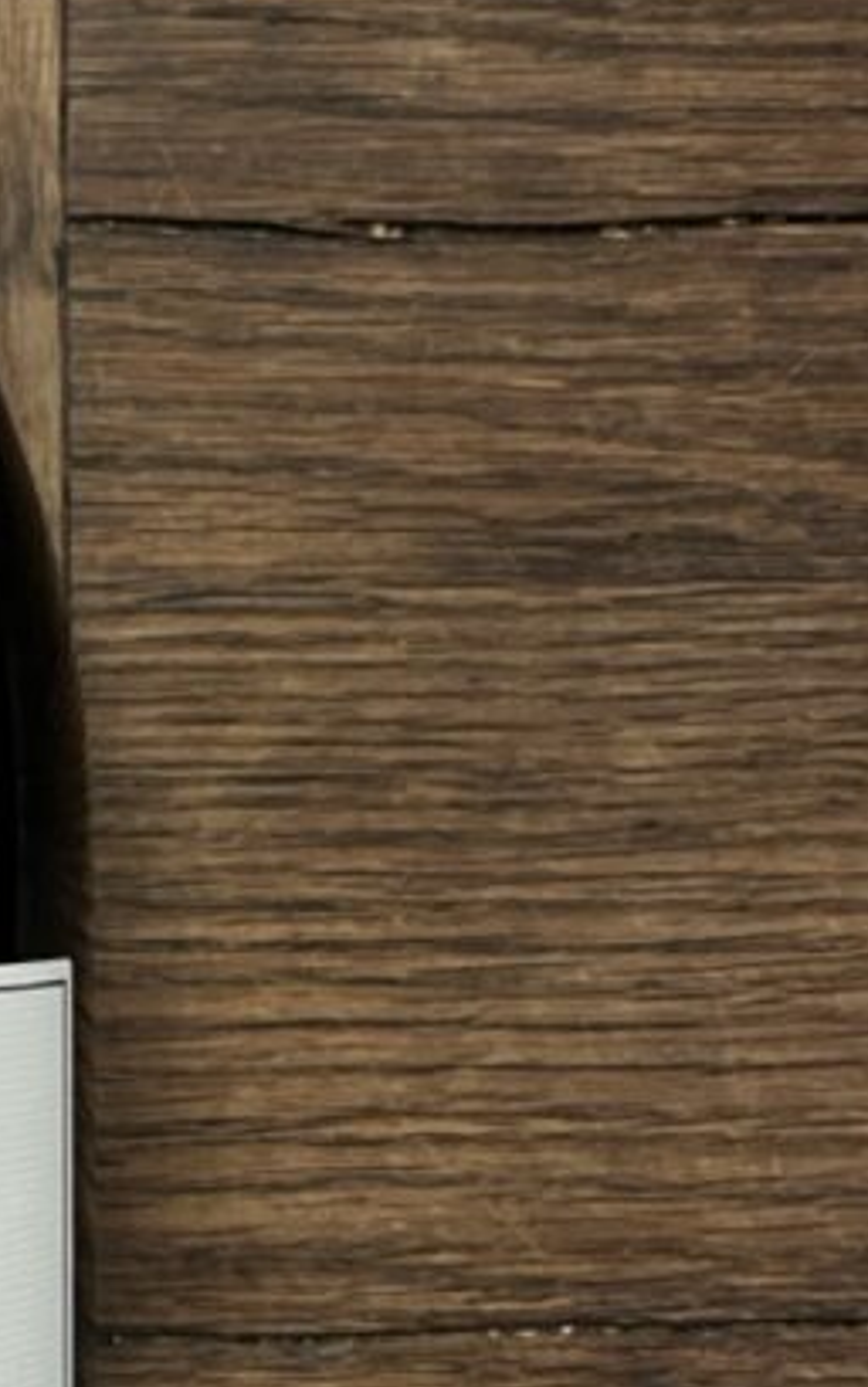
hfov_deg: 17.6
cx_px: -298
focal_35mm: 69
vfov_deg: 29.8
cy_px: 709
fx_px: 2609
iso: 500
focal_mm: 5.1
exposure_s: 1/60
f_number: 1.6
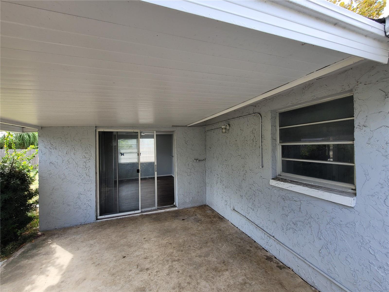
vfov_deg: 89.9
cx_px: 194
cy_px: 146
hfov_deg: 106.2
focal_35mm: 13
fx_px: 146
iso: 50
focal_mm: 2.2
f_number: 2.2
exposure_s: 1/235
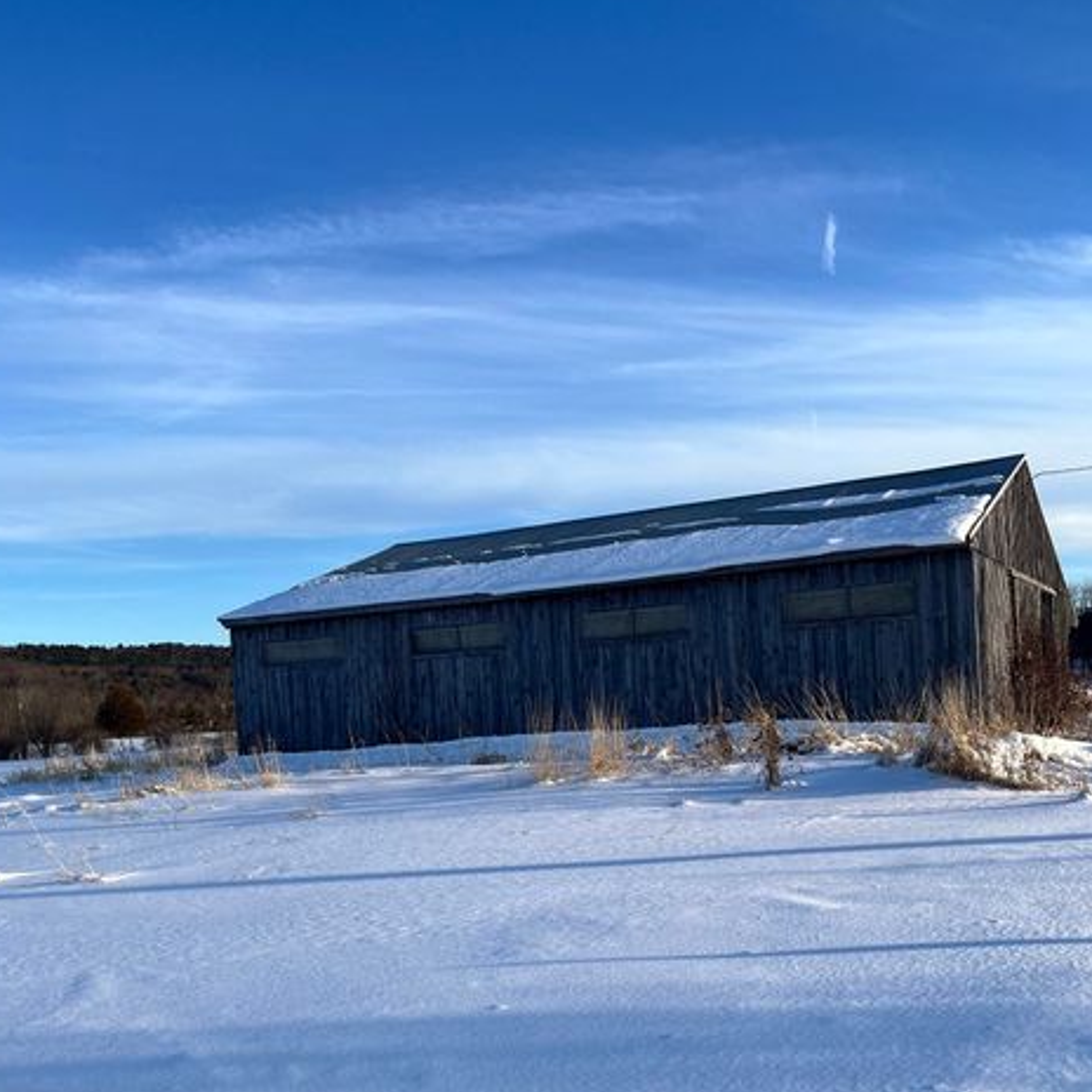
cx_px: 520
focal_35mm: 33
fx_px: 1178
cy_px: 747
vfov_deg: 48.7
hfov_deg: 49.7
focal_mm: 5.1
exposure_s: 1/2571
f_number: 1.6
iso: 50
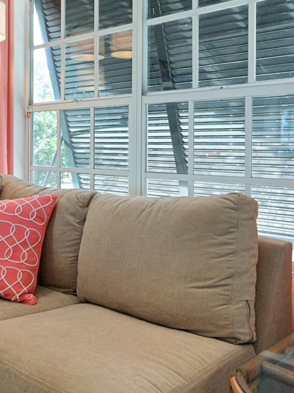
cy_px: 147
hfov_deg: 35.6
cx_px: 101
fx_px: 453
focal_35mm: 40
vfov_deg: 46.4
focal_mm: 11.5
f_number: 7.1
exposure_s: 1/160
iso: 1000
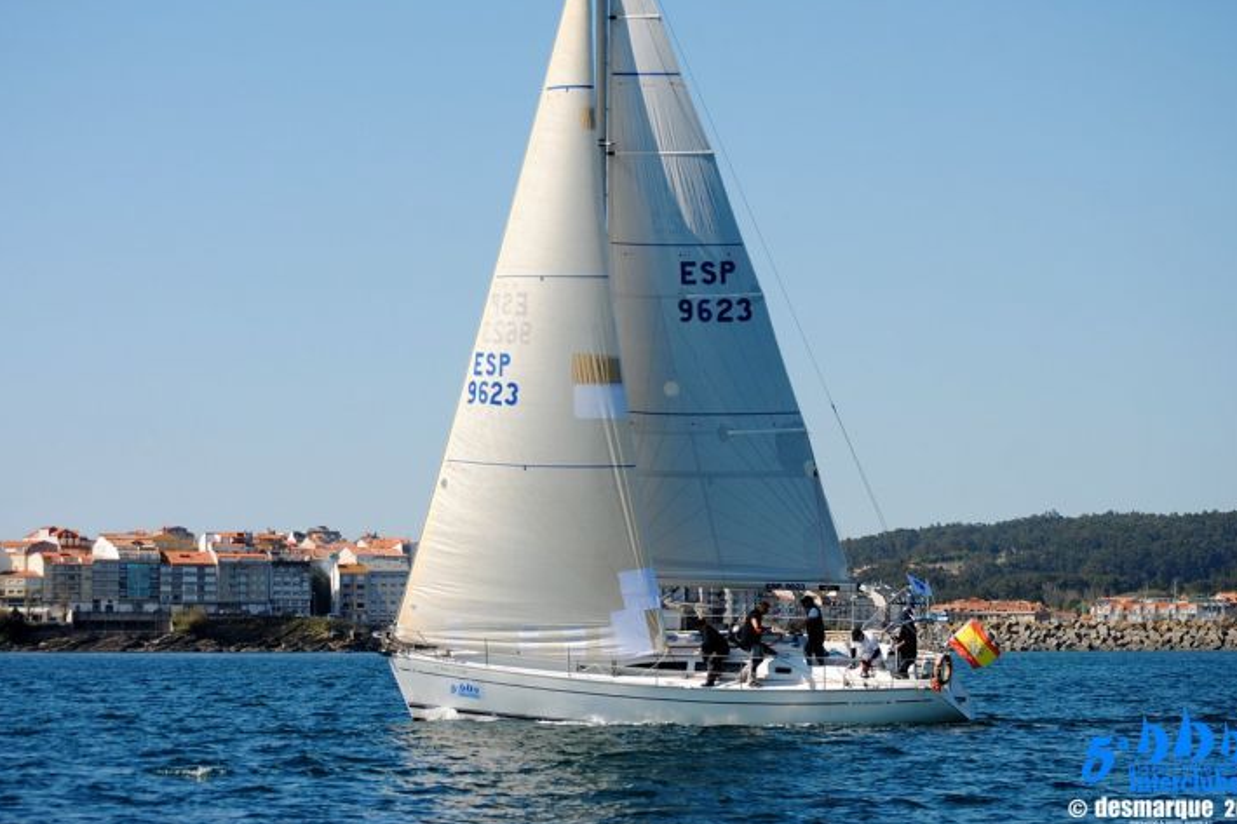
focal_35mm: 105
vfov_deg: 13.0
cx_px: 580
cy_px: 367
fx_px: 3607
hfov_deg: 19.5
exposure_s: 1/500
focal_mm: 62
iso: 100
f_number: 5.6
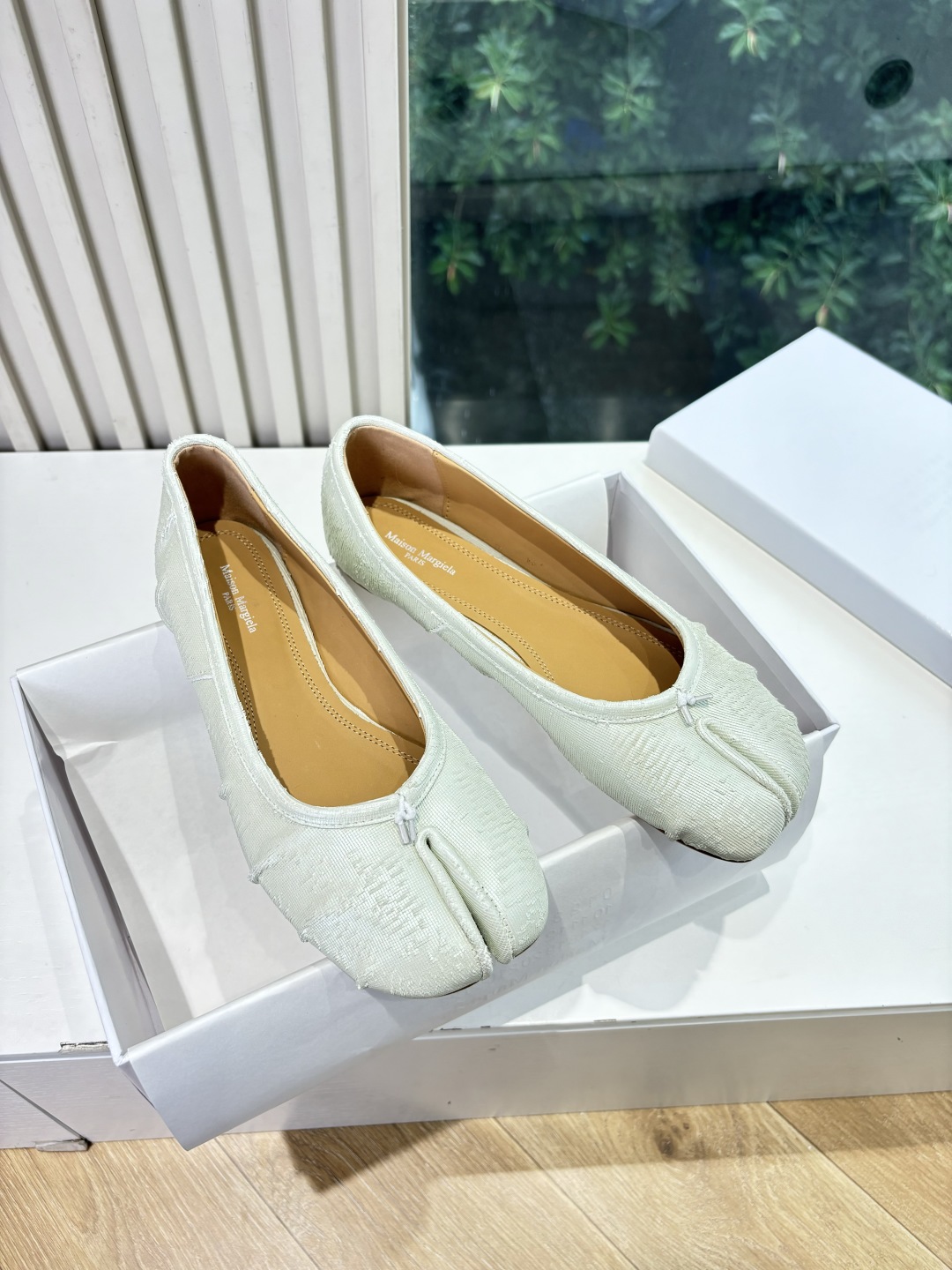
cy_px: 635
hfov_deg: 53.1
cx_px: 476
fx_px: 953
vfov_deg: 67.3
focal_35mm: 26
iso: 64
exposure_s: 1/121
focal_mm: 5.96
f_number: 1.6
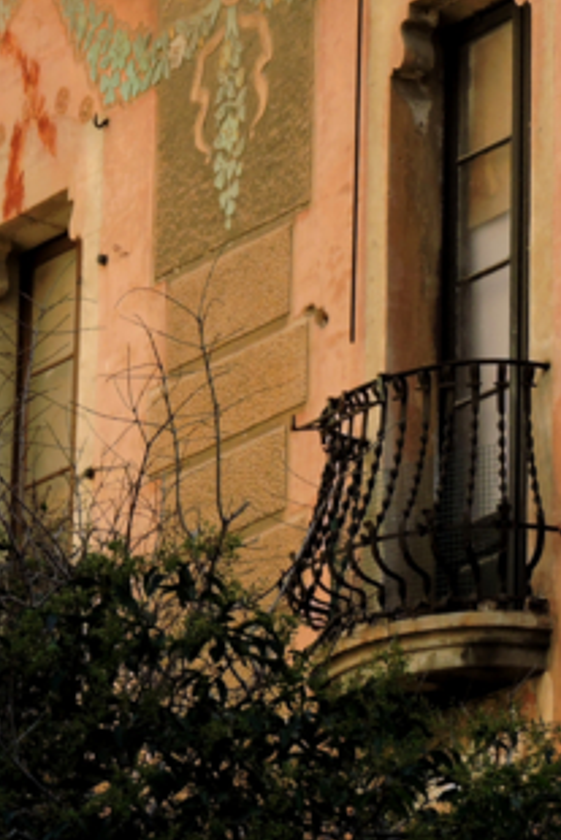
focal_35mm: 335
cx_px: 117
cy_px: 60
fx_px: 7821
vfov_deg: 6.1
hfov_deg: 4.1
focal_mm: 22.4
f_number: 5
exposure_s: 1/160
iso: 100
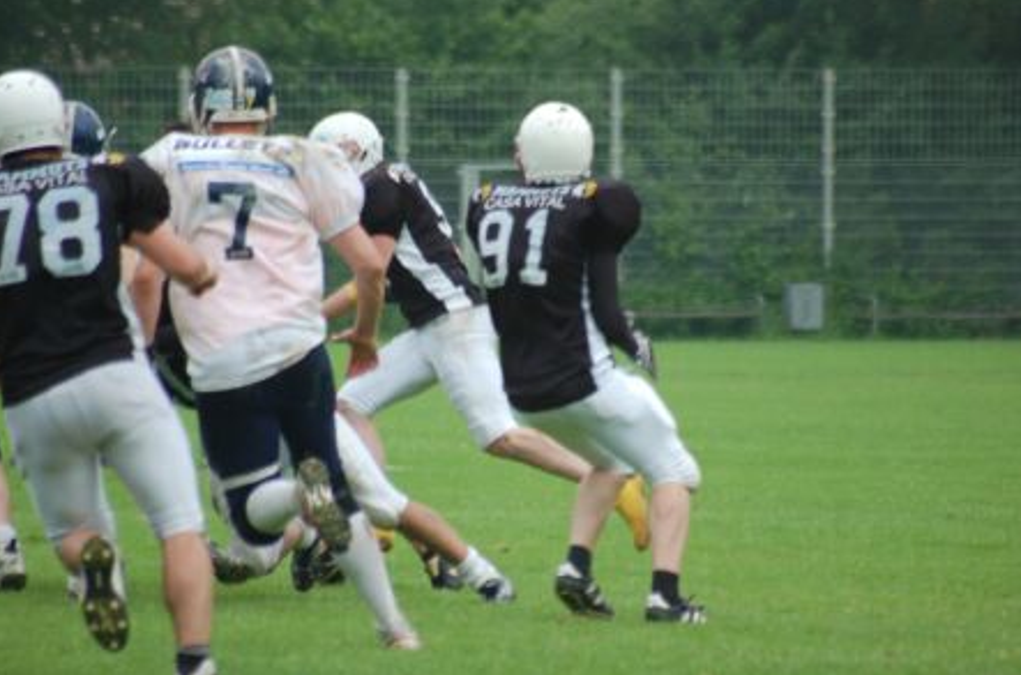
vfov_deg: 3.0
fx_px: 13013
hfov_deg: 4.5
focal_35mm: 460
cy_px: 332
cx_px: 510
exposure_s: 1/500
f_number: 5.6
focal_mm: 300
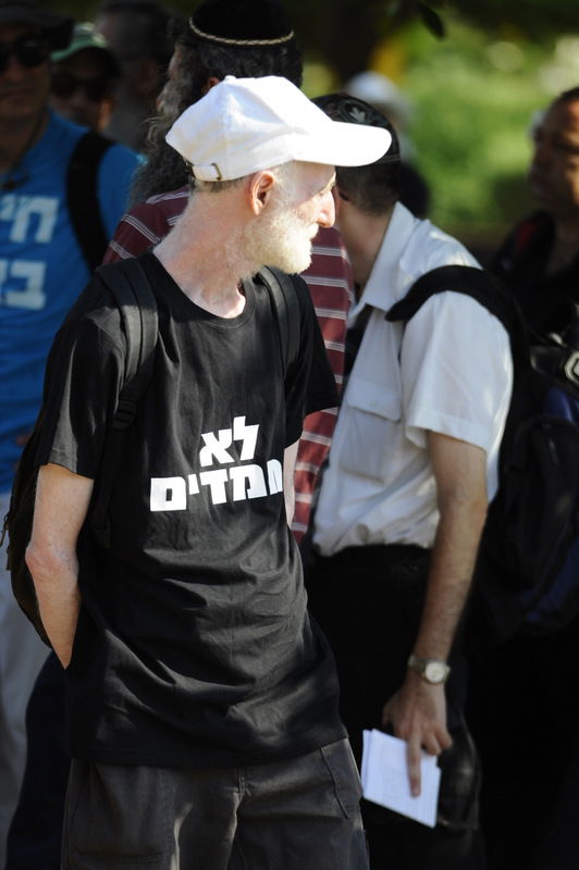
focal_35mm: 330
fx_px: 7974
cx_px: 290
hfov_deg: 4.2
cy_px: 435
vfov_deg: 6.2
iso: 200
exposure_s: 1/640
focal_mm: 220
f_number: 4
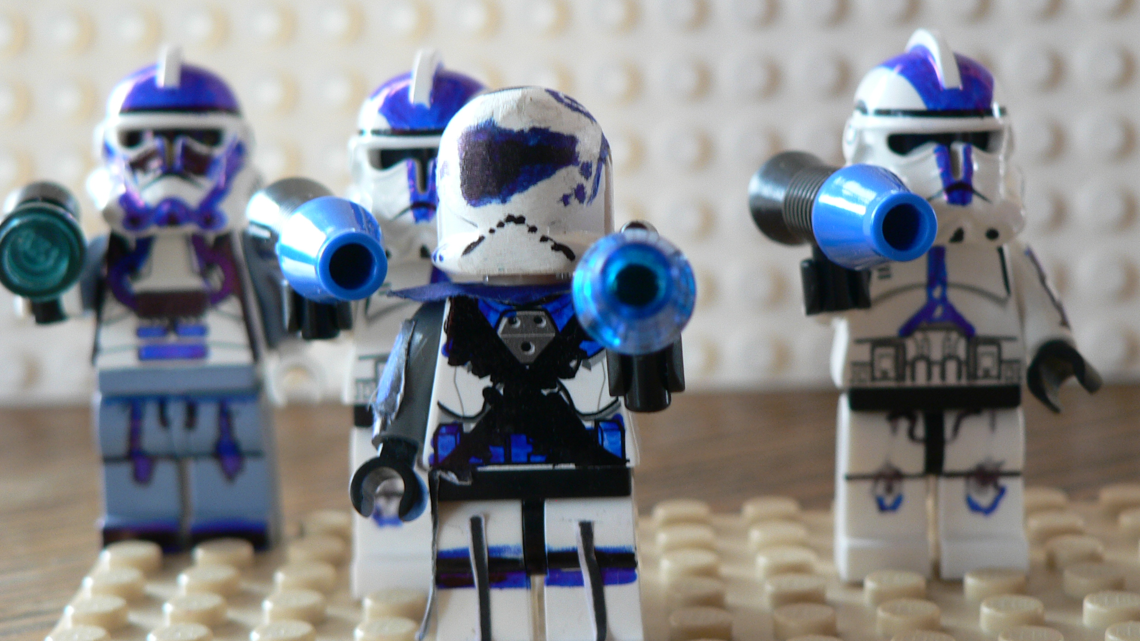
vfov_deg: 15.5
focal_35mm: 78
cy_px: 296
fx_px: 2358
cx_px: 570
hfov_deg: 27.2
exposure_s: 1/25
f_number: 3.2
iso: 100
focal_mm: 11.8
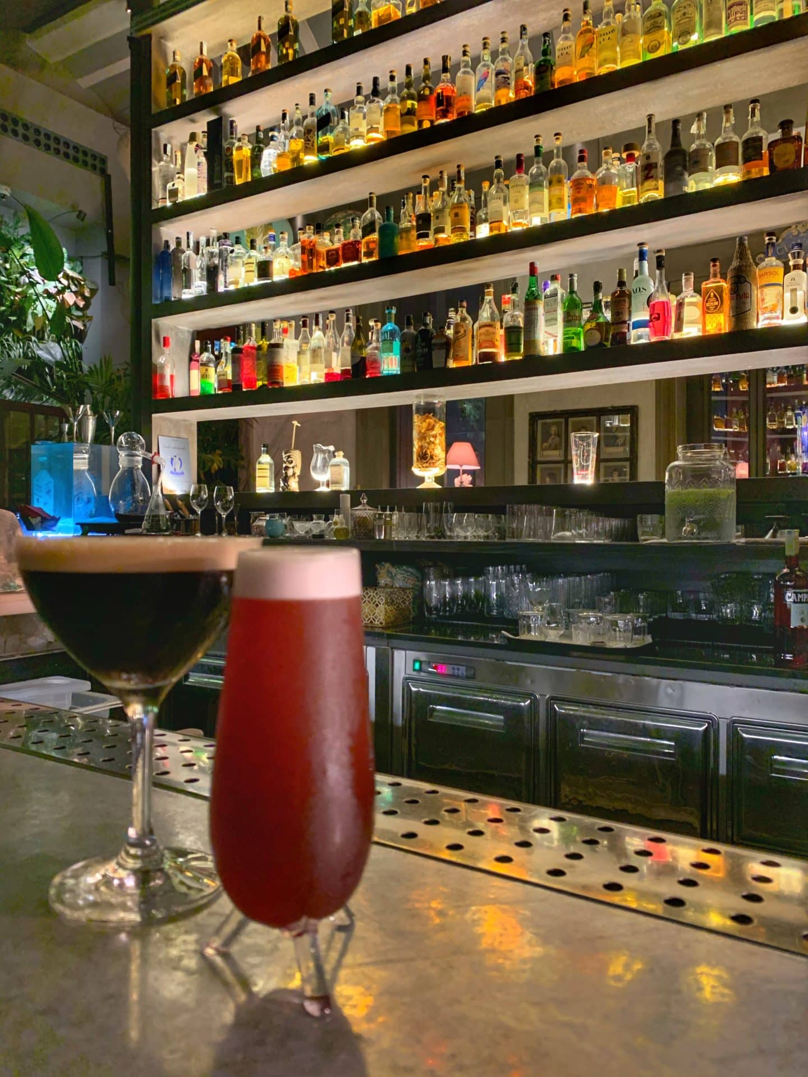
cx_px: 404
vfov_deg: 67.3
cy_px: 538
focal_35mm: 26
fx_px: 809
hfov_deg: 53.1
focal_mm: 4.25
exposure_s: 1/25
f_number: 1.8
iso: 640
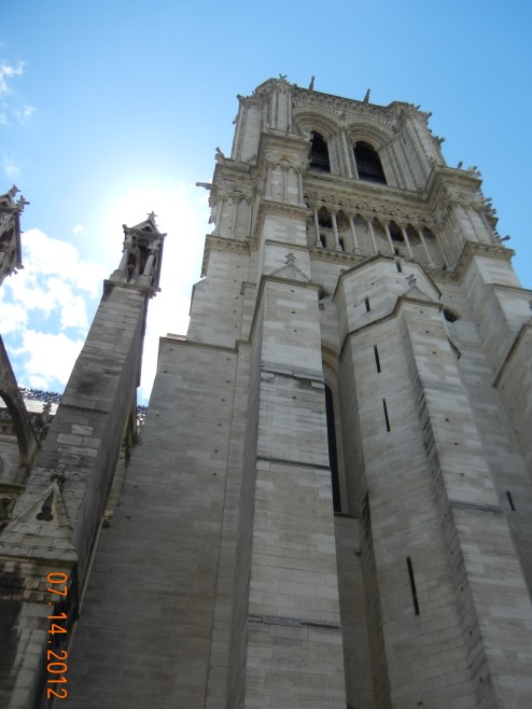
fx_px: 717
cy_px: 413
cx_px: 303
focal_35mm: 35
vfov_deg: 52.4
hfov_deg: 40.6
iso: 160
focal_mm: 5.4
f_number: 7
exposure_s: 1/350
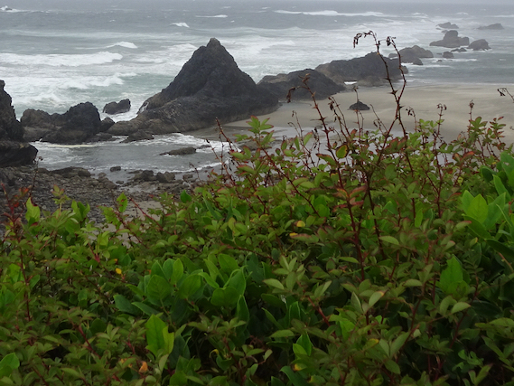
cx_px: 159
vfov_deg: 20.1
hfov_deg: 26.8
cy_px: 42
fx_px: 1069
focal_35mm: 72
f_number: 4
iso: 80
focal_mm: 5.43
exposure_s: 1/200
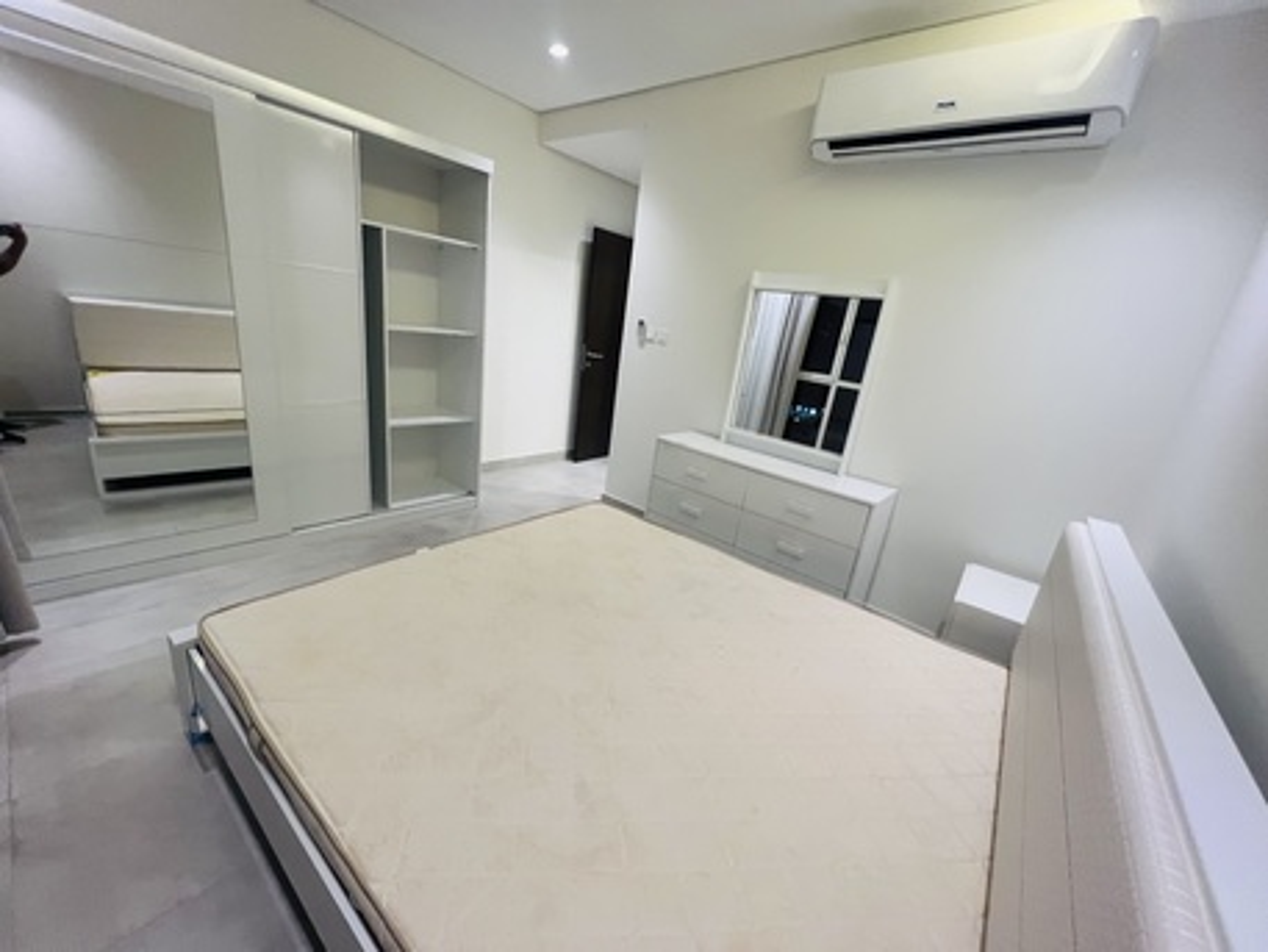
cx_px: 634
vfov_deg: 89.9
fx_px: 476
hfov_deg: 106.2
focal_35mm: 13
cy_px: 476
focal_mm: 1.57
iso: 250
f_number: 1.8
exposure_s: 1/50
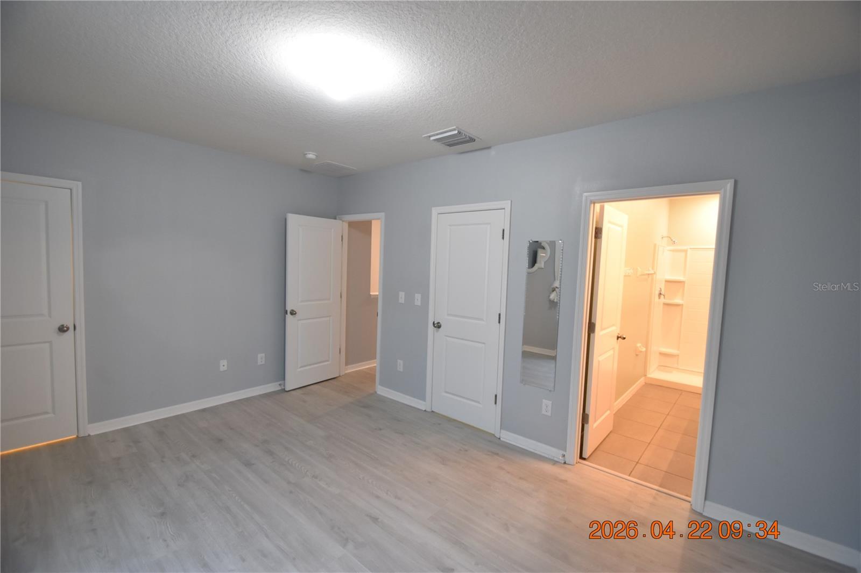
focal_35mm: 15
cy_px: 286
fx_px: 359
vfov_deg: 77.3
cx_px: 430
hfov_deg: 100.4
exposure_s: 1/30
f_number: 3.5
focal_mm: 10
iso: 800
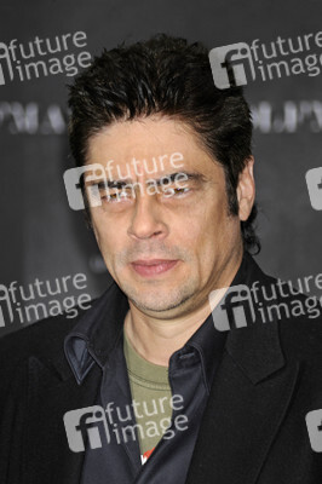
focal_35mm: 300
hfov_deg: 4.6
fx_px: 4032
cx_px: 161
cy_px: 242
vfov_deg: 6.9
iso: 640
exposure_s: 1/160
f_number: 5.6
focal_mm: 300
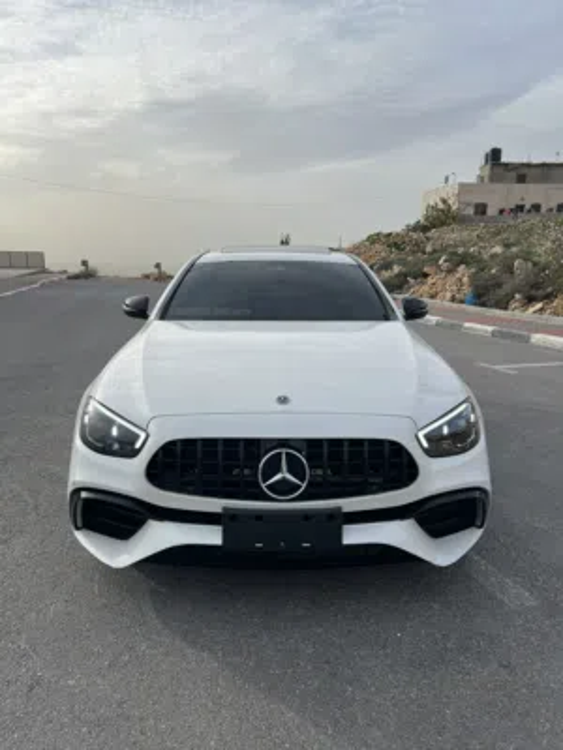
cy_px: 375
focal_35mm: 26
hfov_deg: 53.1
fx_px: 564
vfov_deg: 67.3
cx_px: 282
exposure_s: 1/4274
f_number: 1.5
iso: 50
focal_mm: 5.7
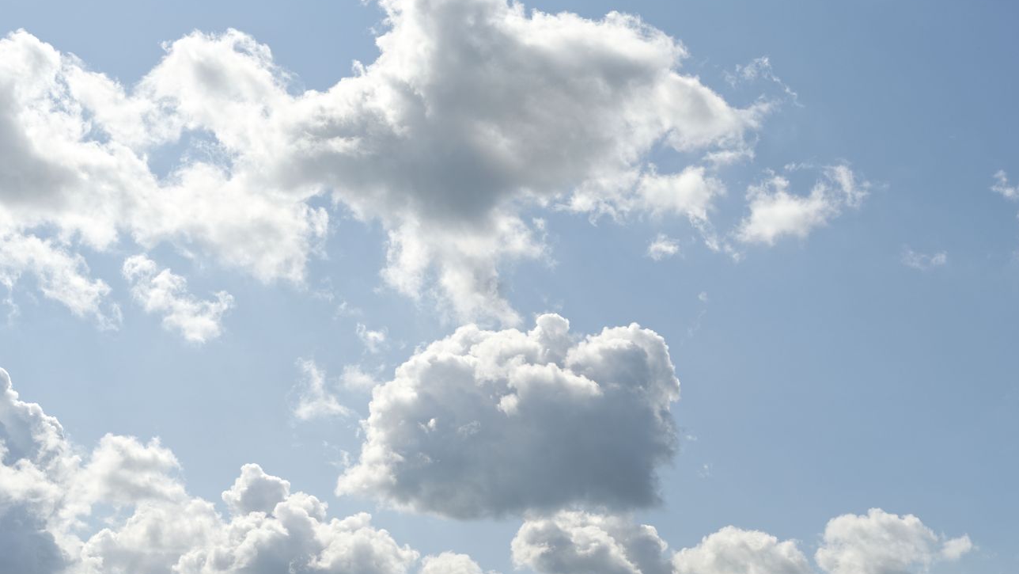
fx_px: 1621
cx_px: 496
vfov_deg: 19.9
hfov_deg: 34.9
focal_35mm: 60
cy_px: 450
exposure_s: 1/1250
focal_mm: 41
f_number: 6.3
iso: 64
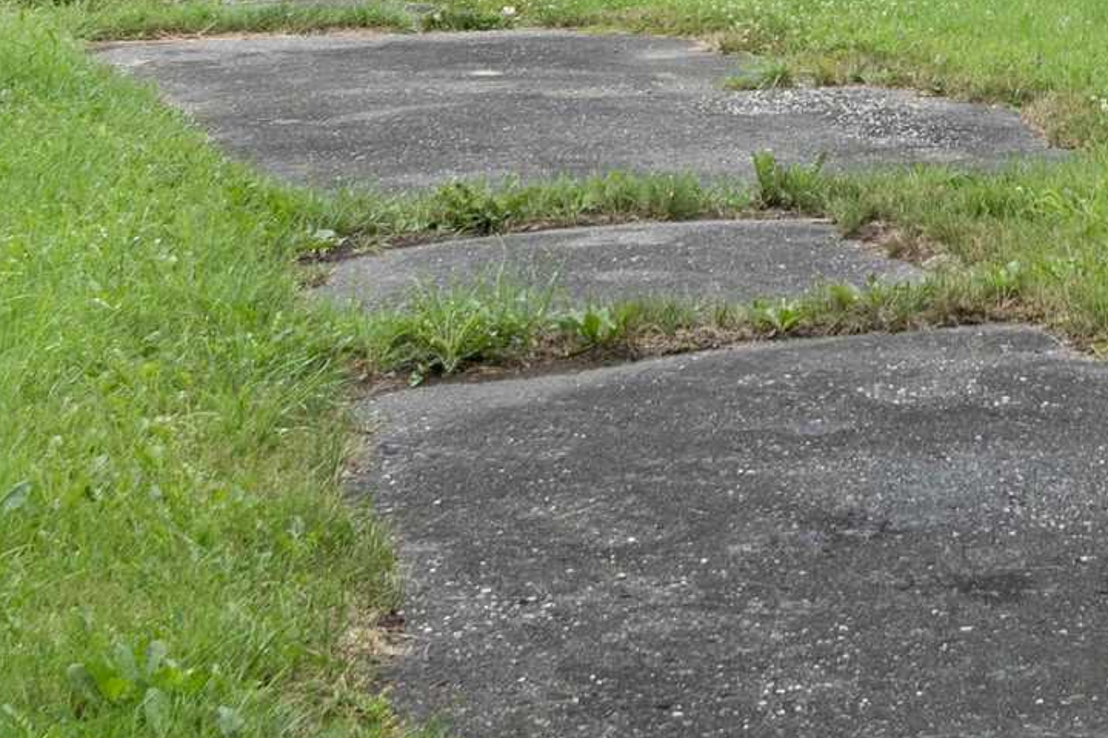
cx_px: 1094
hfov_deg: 15.7
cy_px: -403
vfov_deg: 10.3
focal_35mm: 128
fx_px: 3939
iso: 100
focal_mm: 20
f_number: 8
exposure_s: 1/400
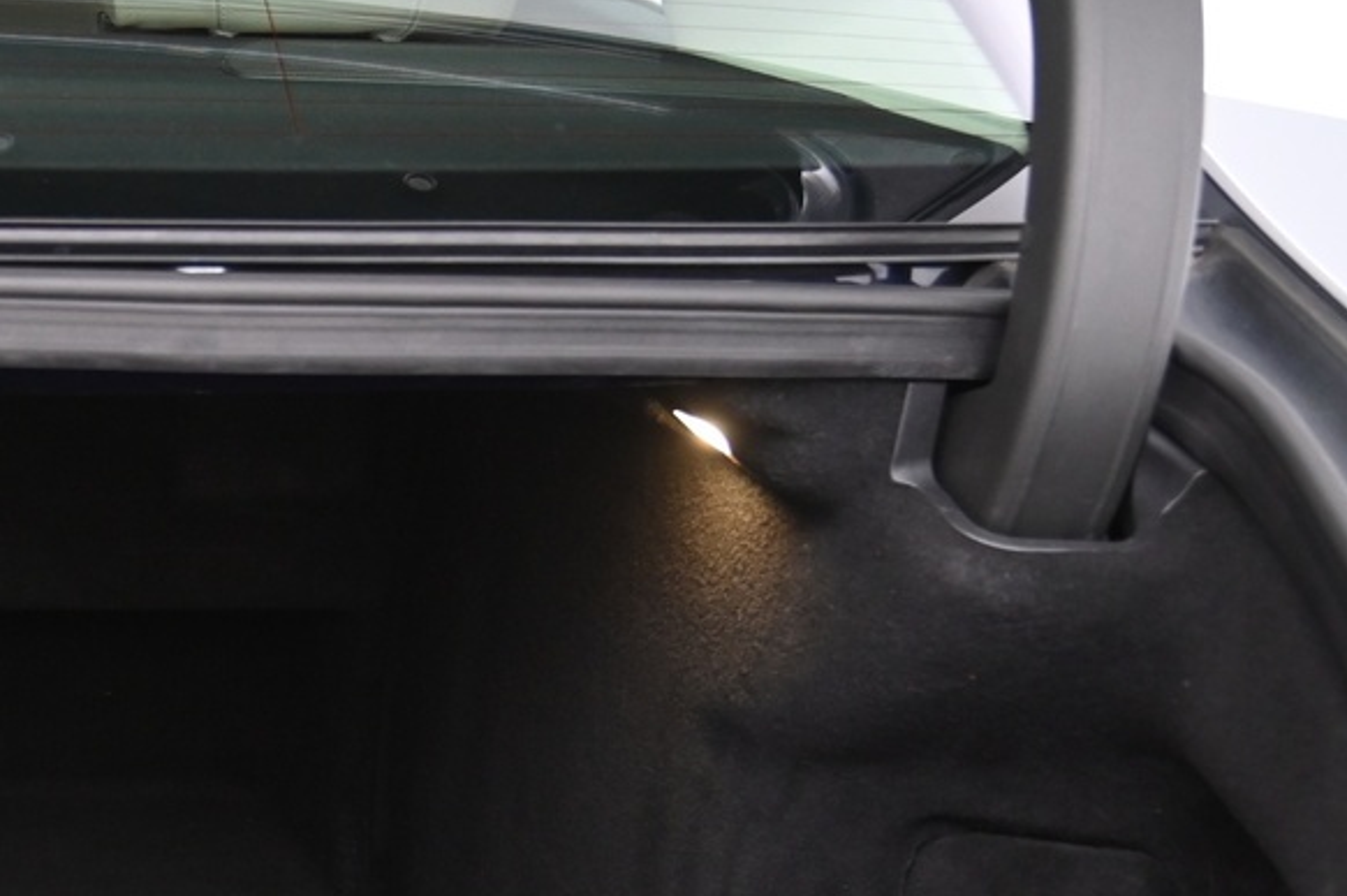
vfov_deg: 19.4
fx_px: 2505
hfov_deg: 26.6
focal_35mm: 67
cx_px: -287
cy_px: 979
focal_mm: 24
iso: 2000
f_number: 4
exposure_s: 1/25
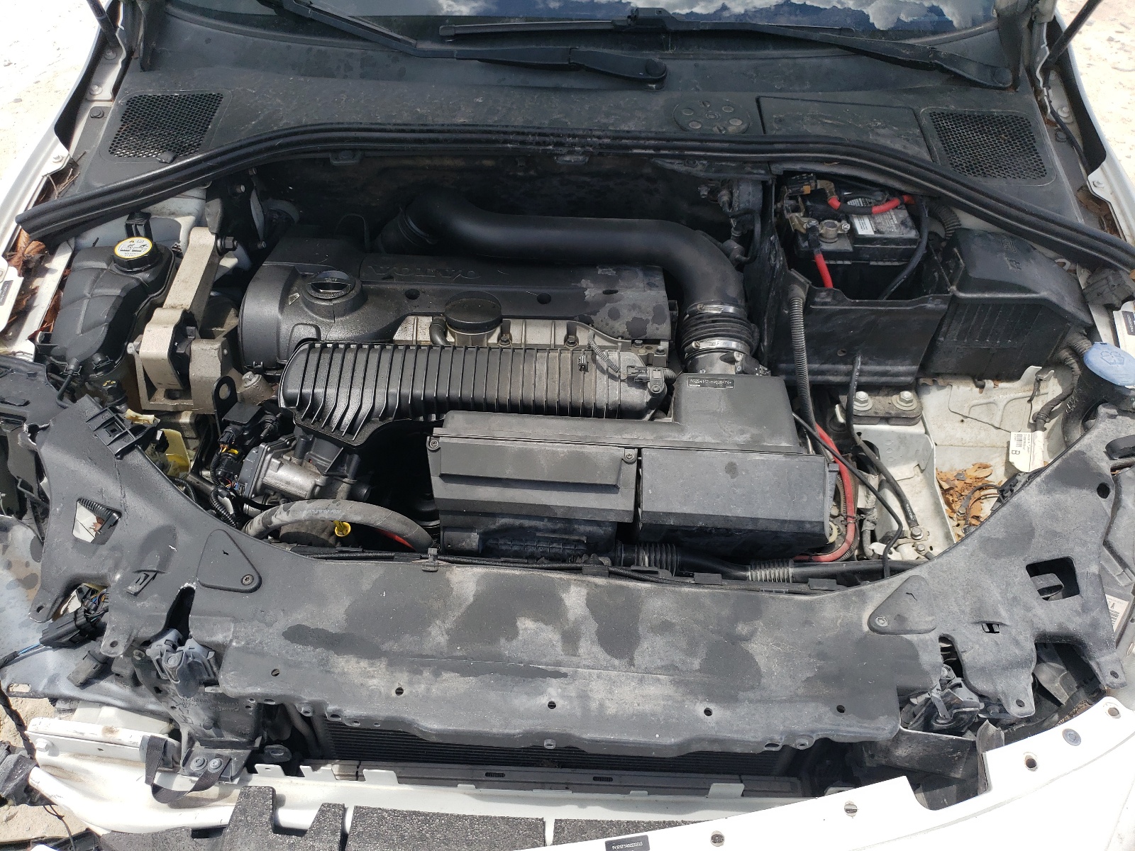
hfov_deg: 67.3
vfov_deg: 53.1
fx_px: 852
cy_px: 426
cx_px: 568
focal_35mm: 26
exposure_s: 1/1250
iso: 50
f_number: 1.5
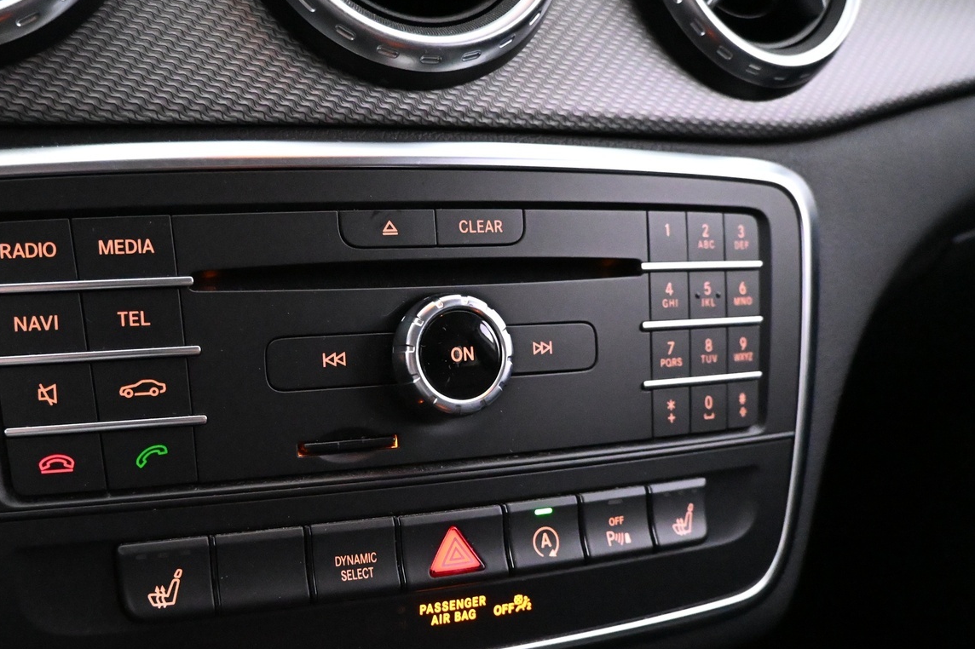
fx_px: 921
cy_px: 389
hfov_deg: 54.8
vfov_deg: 38.7
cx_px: 338
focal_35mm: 34
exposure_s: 1/60
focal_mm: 16
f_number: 3.5
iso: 10000
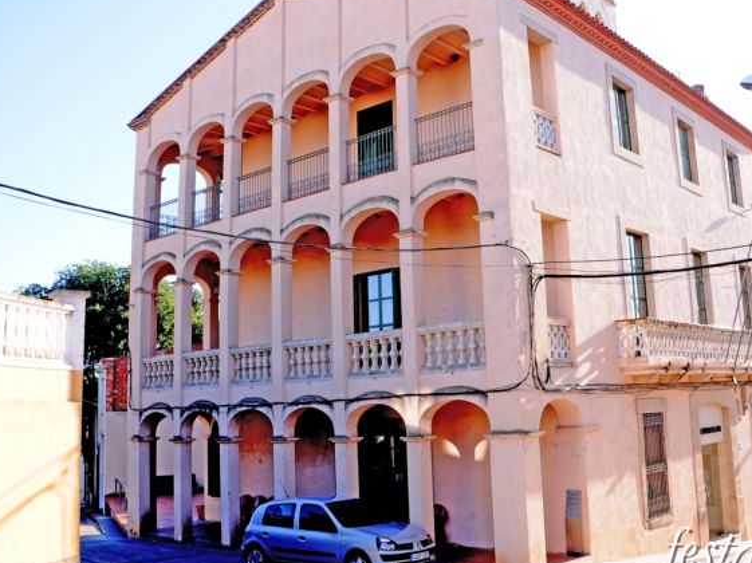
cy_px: 231
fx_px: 803
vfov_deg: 38.5
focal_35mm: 37
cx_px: 432
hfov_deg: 50.0
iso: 250
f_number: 7.1
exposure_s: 1/200
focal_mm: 18
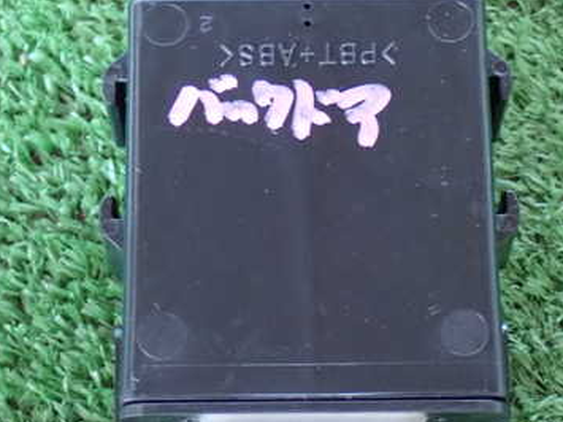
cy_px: 267
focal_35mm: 120
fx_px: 1951
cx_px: 308
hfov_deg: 16.4
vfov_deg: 12.3
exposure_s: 1/15
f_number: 3.9
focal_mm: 12.73
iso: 1250
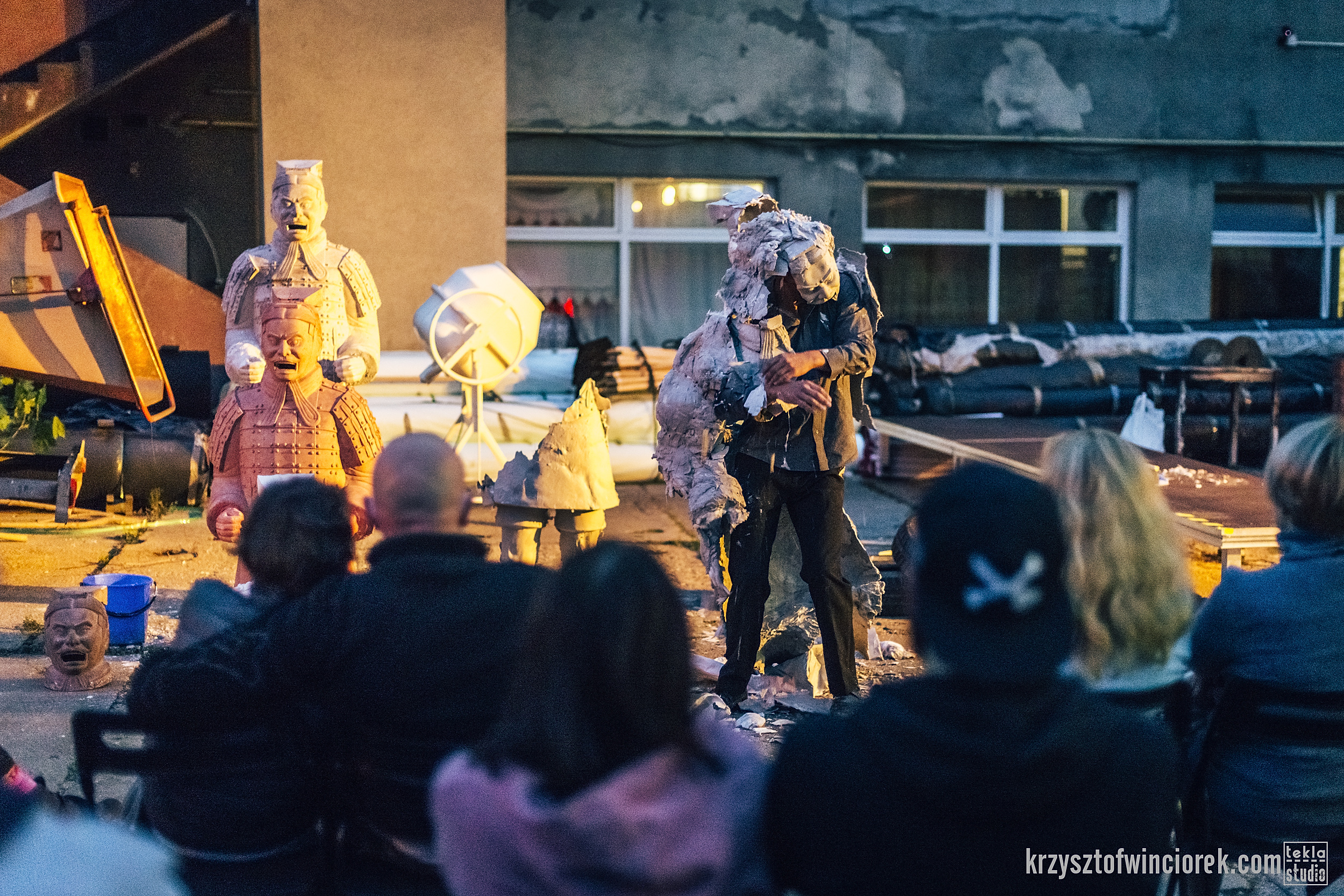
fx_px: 1867
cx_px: 672
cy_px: 448
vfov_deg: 27.0
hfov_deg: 39.6
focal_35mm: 50
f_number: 1.7
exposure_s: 1/45
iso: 2500
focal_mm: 50
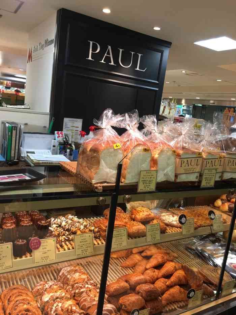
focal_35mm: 29
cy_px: 158
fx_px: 264
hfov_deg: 48.2
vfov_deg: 61.7
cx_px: 118
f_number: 2.2
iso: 32
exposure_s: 1/30
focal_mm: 4.15
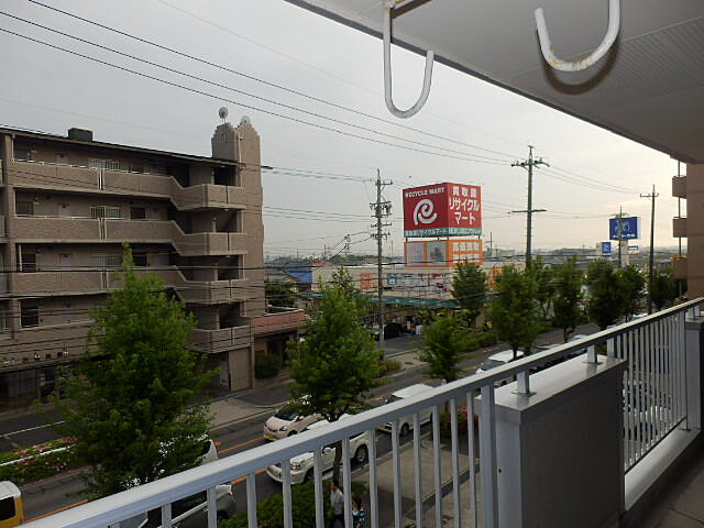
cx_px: 352
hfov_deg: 71.6
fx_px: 488
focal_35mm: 24
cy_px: 264
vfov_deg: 56.8
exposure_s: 1/100
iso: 80
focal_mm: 4.2
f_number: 3
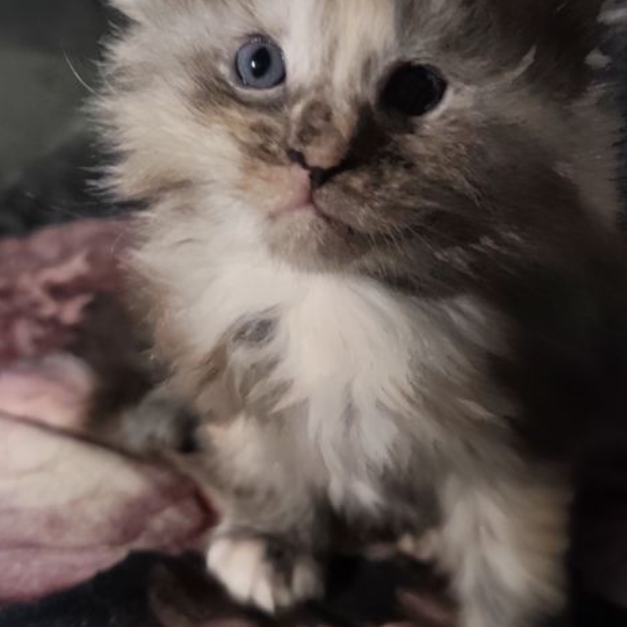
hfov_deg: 38.2
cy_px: 304
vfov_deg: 38.3
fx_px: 902
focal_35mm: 44
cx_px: 246
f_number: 1.65
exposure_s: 1/33.3
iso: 400
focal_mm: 6.19
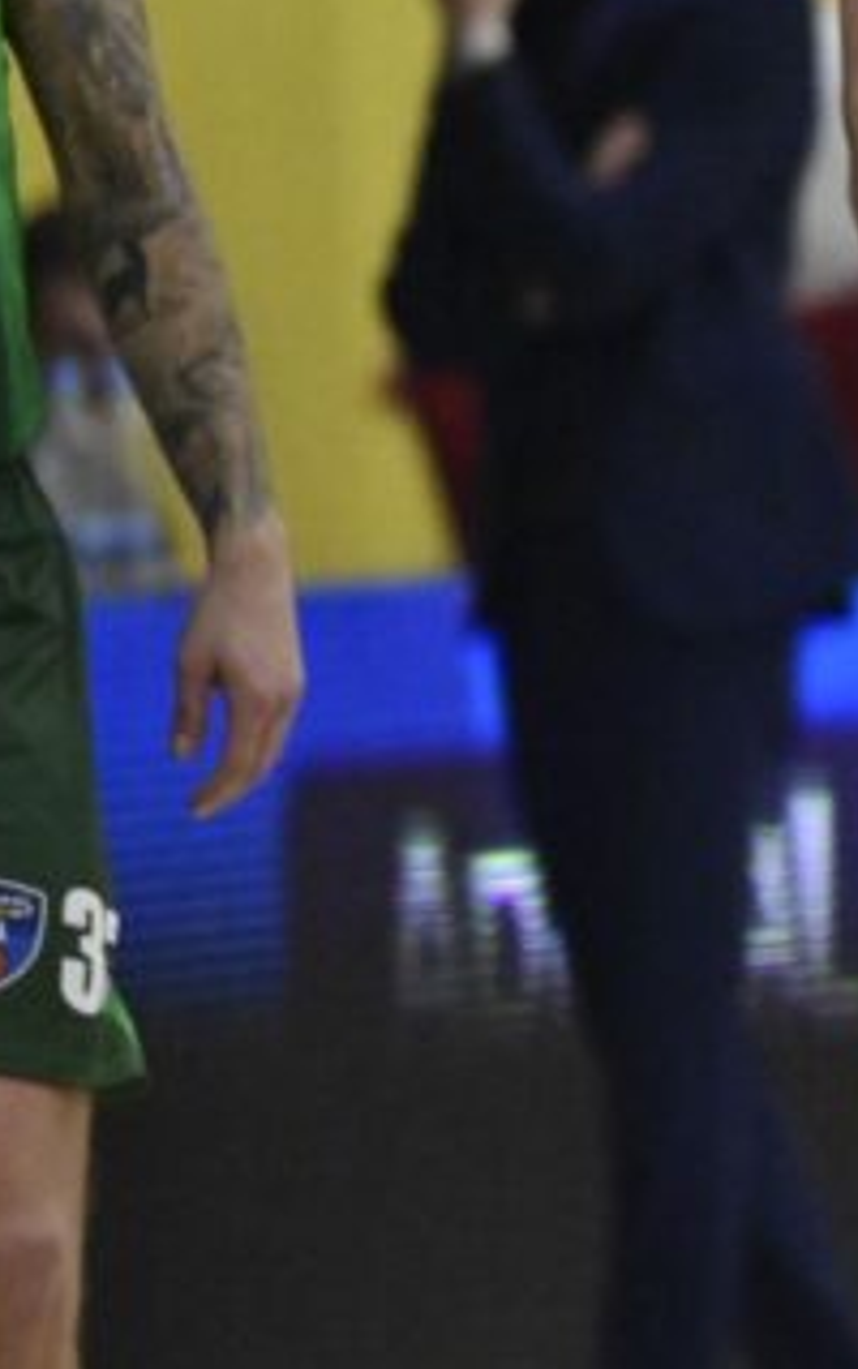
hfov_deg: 1.7
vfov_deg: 2.7
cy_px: 425
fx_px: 28594
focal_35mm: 766
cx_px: 1622
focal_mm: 200
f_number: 2.8
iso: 4000
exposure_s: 1/2000
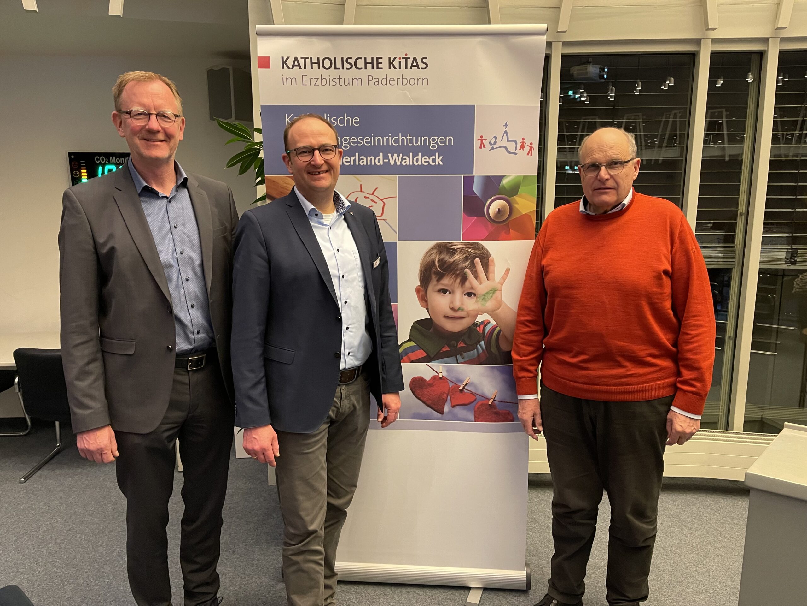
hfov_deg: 67.3
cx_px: 404
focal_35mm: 26
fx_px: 606
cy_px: 303
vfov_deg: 53.1
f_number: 1.6
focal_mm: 5.1
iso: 500
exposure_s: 1/50
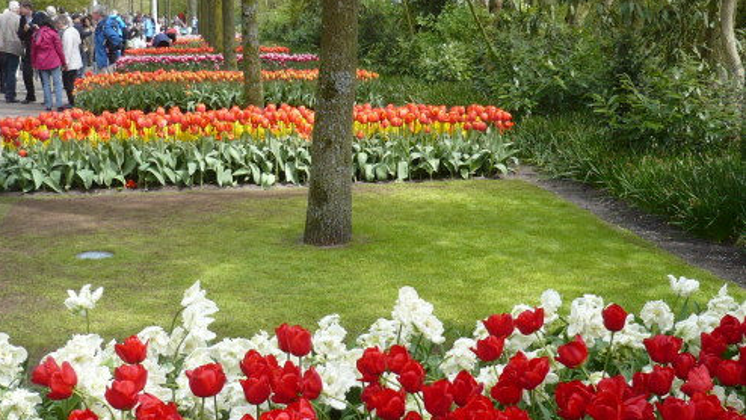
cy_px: 196
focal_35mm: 54
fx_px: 1068
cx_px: 370
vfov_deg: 22.2
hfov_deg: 38.5
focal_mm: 6
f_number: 2.9
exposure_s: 1/320
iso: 100
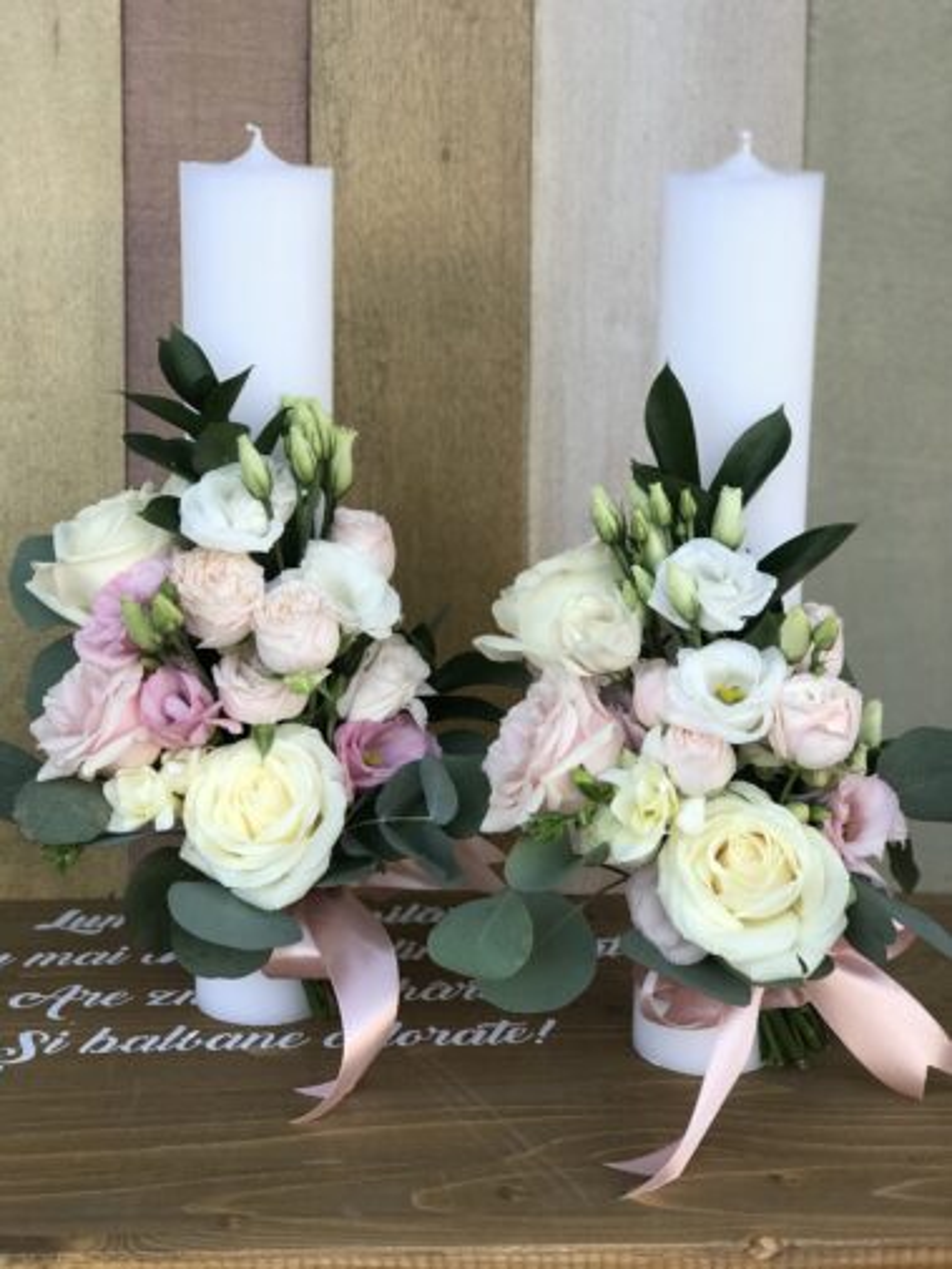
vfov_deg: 33.8
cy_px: 634
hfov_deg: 25.7
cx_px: 476
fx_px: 2089
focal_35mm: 57
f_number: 2.8
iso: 25
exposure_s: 1/100
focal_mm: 6.6
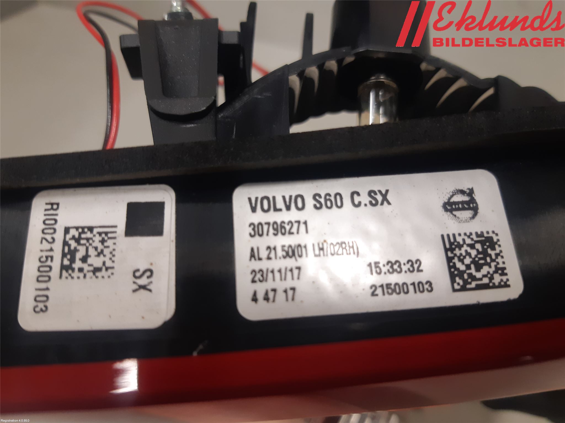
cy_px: 212
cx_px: 282
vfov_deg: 53.1
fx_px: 424
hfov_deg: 67.3
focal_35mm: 26
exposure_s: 1/50
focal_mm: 3.93
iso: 125
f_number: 1.7
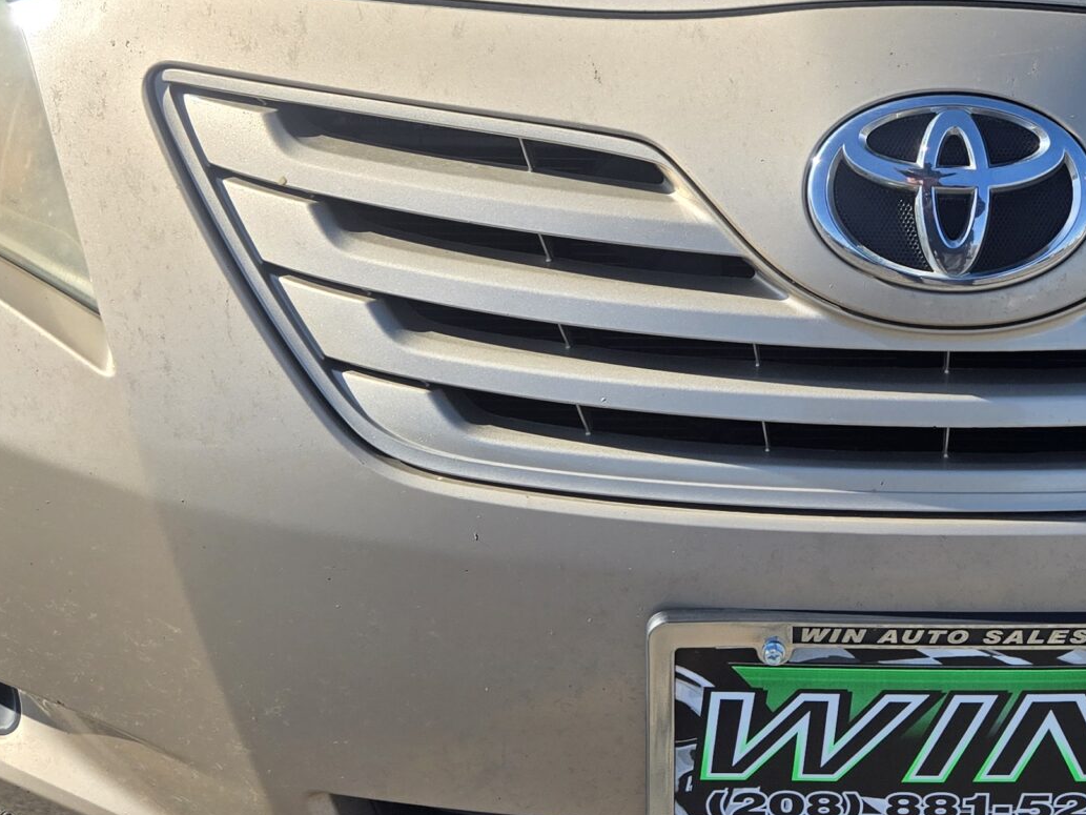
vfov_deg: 25.2
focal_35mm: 57
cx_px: 863
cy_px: 164
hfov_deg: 32.9
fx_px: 1788
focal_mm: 5.4
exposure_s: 1/2921
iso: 40
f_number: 1.8
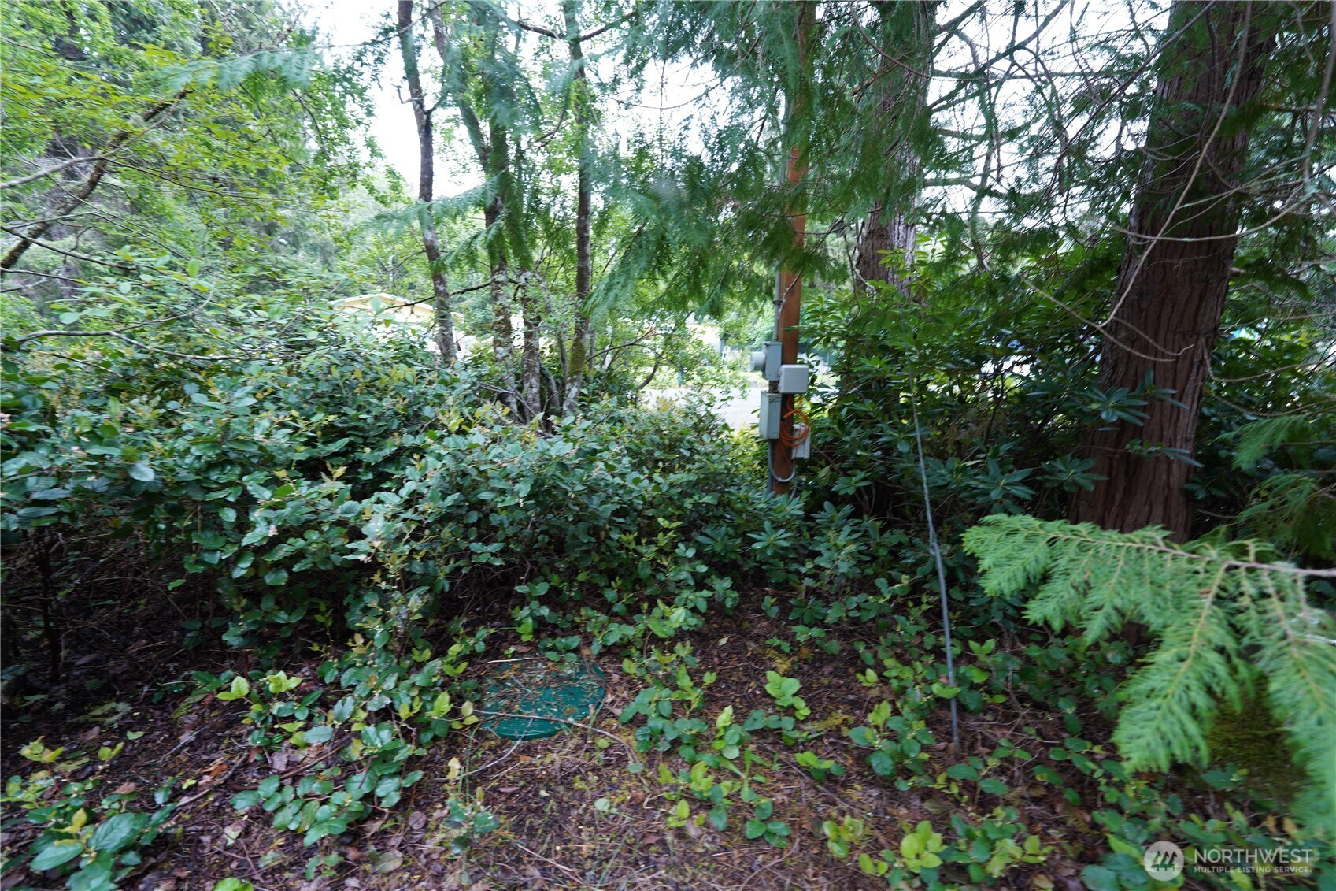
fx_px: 519
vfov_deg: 81.2
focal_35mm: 14
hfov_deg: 104.3
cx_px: 668
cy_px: 446
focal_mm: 14
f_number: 4
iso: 200
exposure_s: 1/30
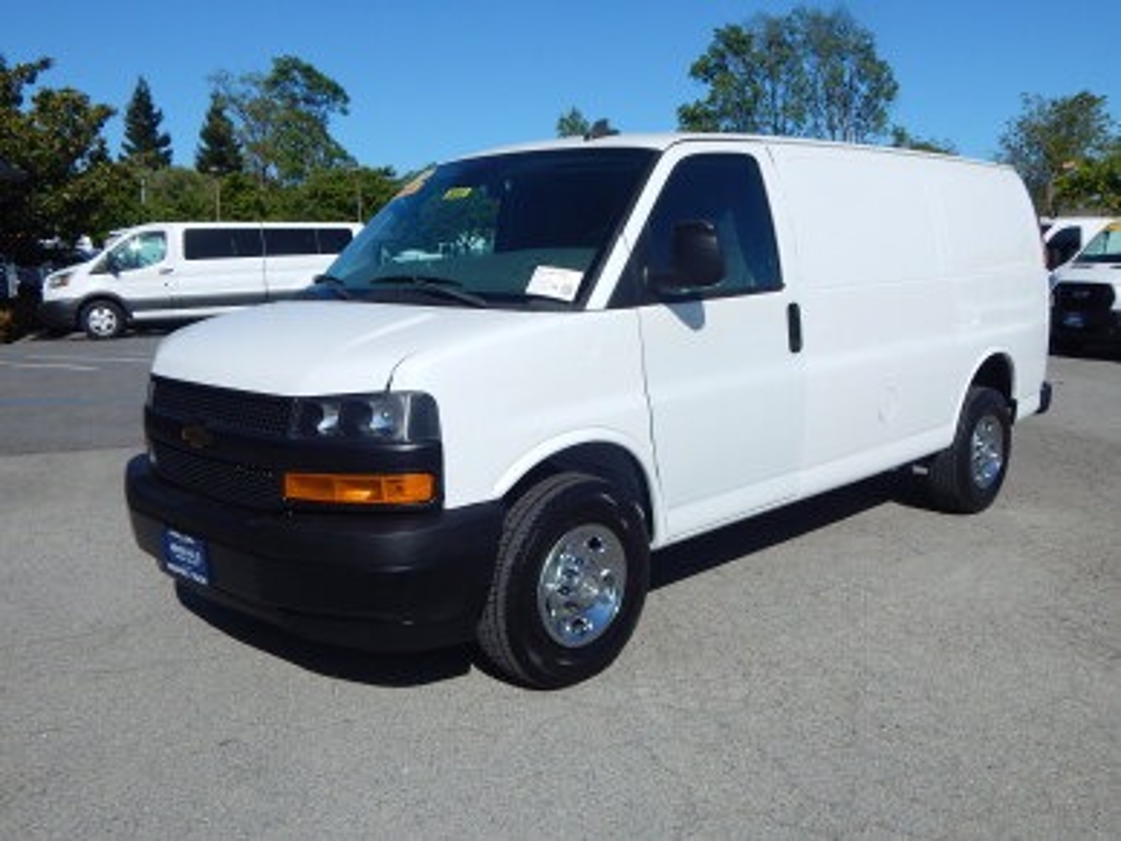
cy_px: 420
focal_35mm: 31
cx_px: 560
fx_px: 1004
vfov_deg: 45.4
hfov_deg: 58.4
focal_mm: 5.6
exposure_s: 1/1250
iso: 125
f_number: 6.5
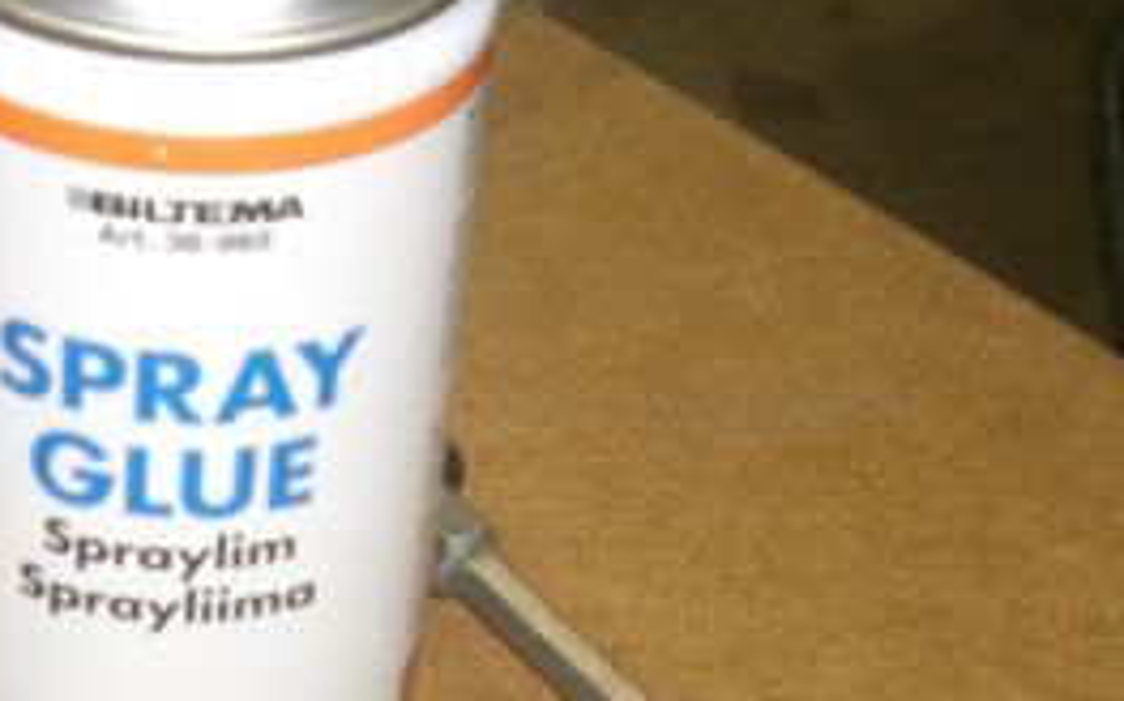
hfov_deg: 20.8
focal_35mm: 98
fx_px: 3000
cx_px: 98
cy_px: 735
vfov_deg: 13.1
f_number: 2.7
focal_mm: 6.2
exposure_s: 1/60
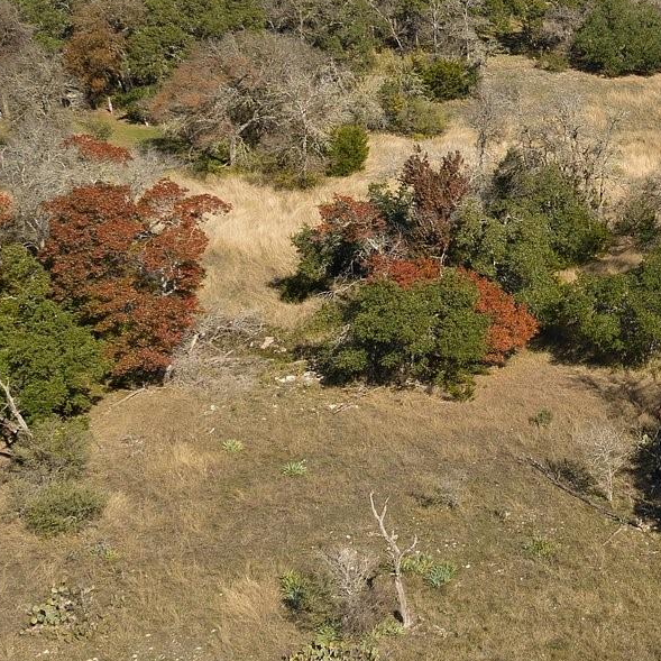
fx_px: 1404
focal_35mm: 65
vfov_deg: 26.3
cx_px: 791
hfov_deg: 24.1
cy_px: 212
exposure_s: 1/2000
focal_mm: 8.38
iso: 130
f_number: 2.8
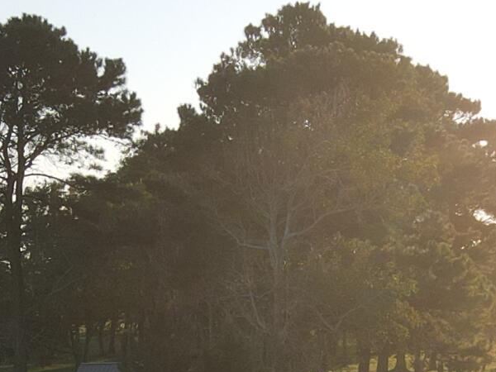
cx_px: 439
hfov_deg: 16.2
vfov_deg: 11.6
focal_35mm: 120
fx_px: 1719
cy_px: 611
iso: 100
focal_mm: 4.5
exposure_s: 1/400
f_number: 2.8
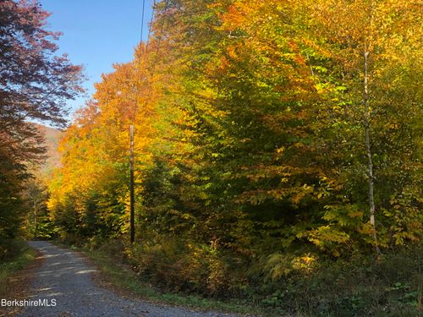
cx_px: 212
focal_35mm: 57
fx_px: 697
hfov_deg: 33.8
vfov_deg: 25.7
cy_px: 158
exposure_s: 1/174
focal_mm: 6.6
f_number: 2.8
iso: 20
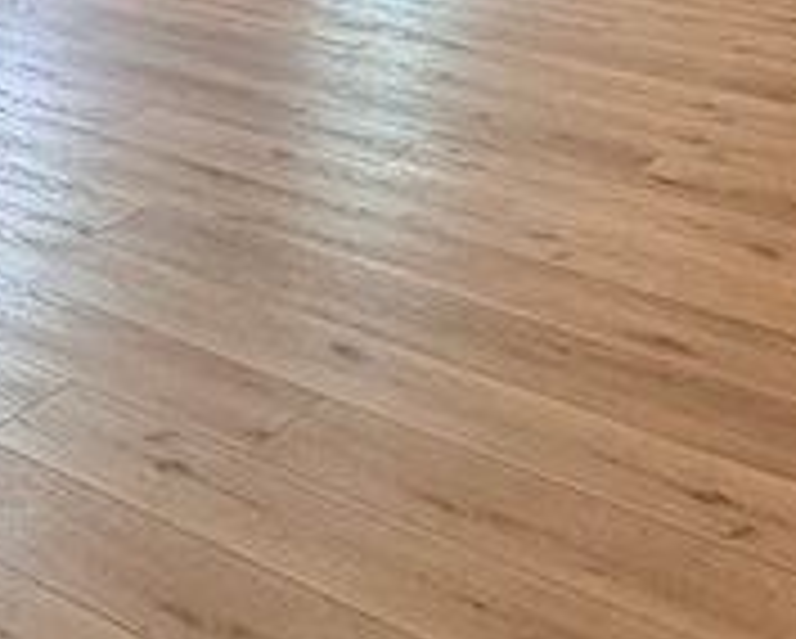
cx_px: -216
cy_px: -436
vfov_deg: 16.8
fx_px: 1863
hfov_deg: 21.9
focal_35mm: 79
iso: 80
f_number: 2.2
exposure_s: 1/120
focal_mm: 2.22
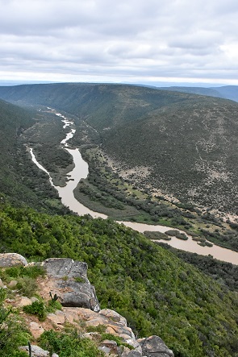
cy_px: 178
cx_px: 119
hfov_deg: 47.9
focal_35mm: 27
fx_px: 268
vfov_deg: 67.4
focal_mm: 18
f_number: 13
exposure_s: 1/1250
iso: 2500
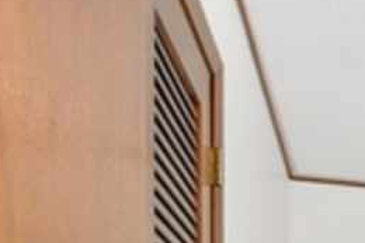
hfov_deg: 21.8
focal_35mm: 69
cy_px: 431
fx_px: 699
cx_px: 609
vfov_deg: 16.6
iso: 400
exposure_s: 1/4
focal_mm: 14
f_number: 7.1
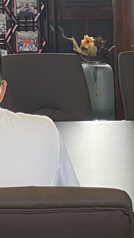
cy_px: -90
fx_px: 815
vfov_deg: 15.6
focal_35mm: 129
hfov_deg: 8.2
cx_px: -253
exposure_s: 1/84
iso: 125
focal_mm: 4.25
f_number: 1.8
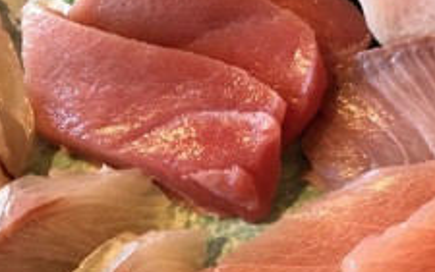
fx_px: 783
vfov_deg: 19.6
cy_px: 198
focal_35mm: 66
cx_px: 228
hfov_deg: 31.0
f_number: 1.8
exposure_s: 1/20
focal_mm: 3.99
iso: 40
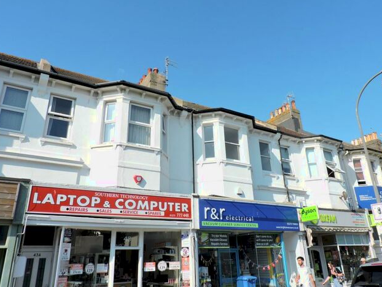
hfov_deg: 65.3
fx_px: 298
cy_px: 129
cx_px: 197
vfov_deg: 51.3
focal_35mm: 27
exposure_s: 1/1000
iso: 100
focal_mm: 4.3
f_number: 3
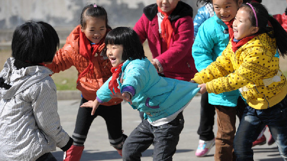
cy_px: 89
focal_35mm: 211
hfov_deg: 10.2
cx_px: 144
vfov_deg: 5.8
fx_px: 1606
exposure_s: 1/800
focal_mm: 200
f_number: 6.3
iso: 250
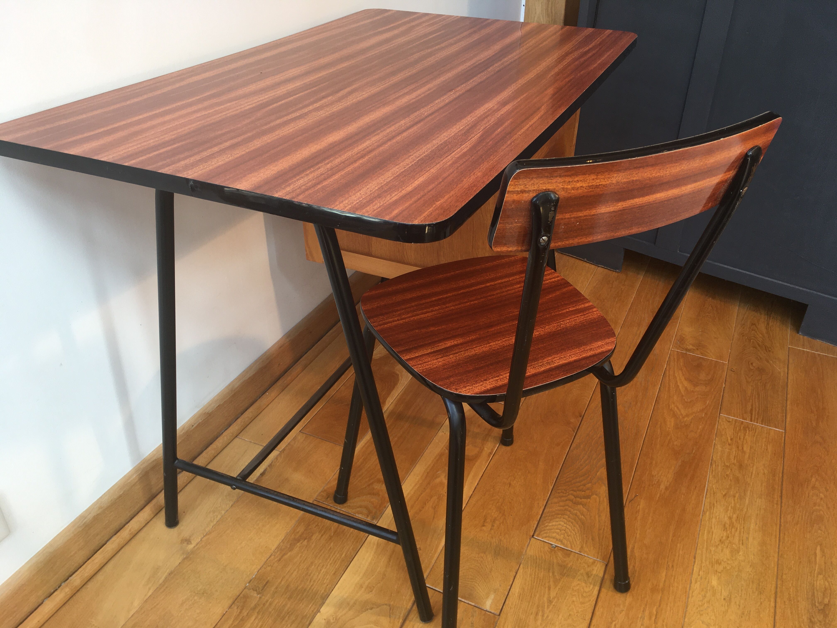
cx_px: 418
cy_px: 314
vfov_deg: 48.2
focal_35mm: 29
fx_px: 701
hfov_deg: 61.7
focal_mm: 4.15
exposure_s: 1/50
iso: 25
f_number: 2.2
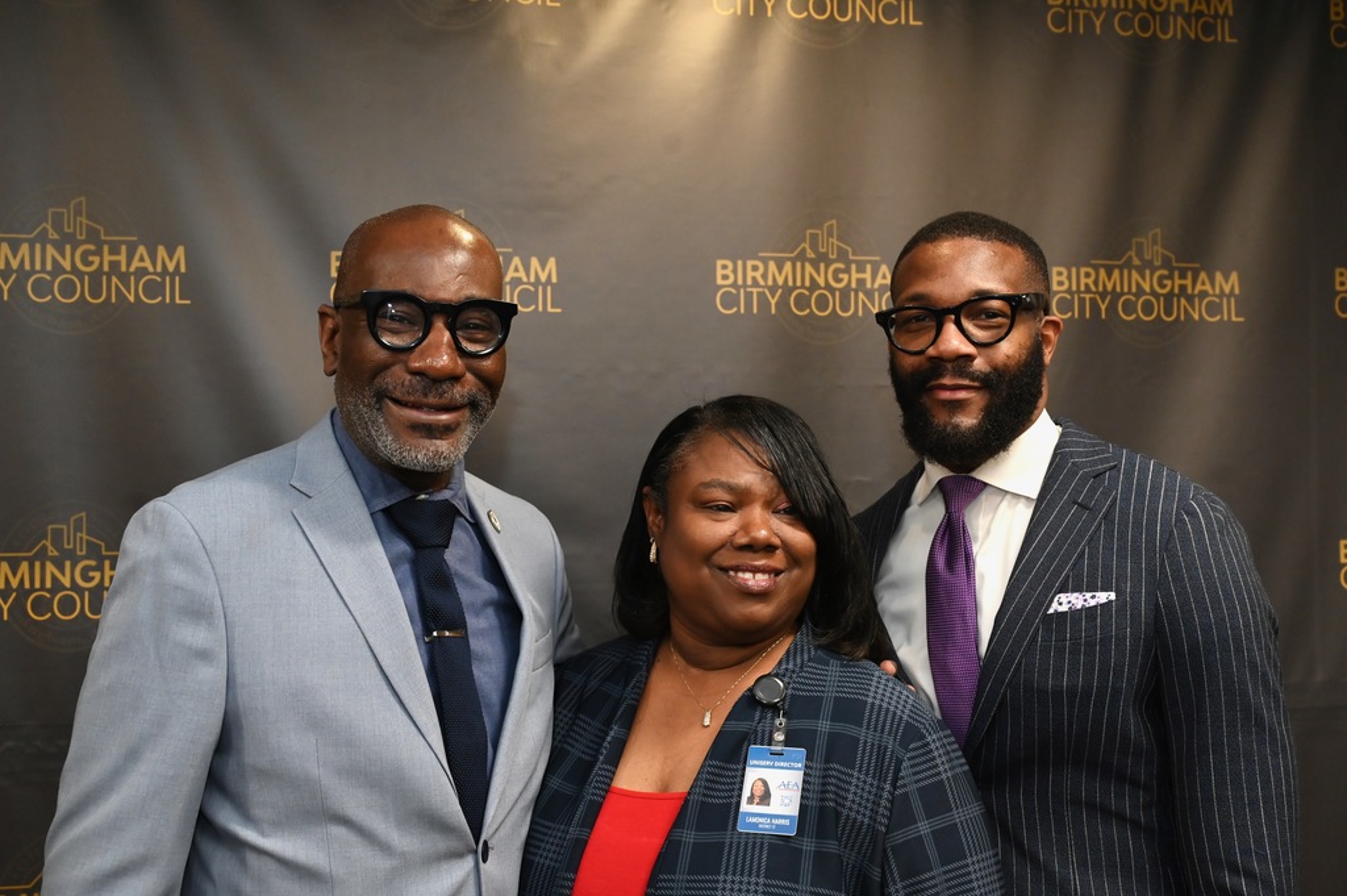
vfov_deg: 33.3
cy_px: 448
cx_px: 674
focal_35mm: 40
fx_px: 1495
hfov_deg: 48.5
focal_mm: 40
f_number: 5
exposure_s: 1/200
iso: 3200
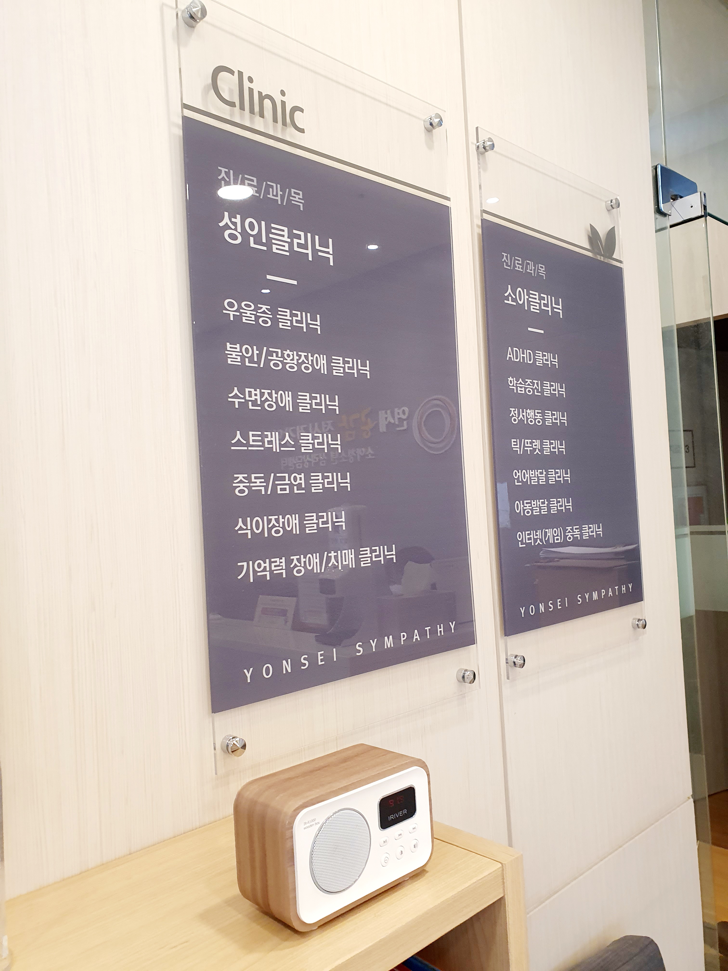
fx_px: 729
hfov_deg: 53.1
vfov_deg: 67.3
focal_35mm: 26
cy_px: 486
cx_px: 364
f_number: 2.4
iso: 200
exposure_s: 1/40
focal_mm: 4.32
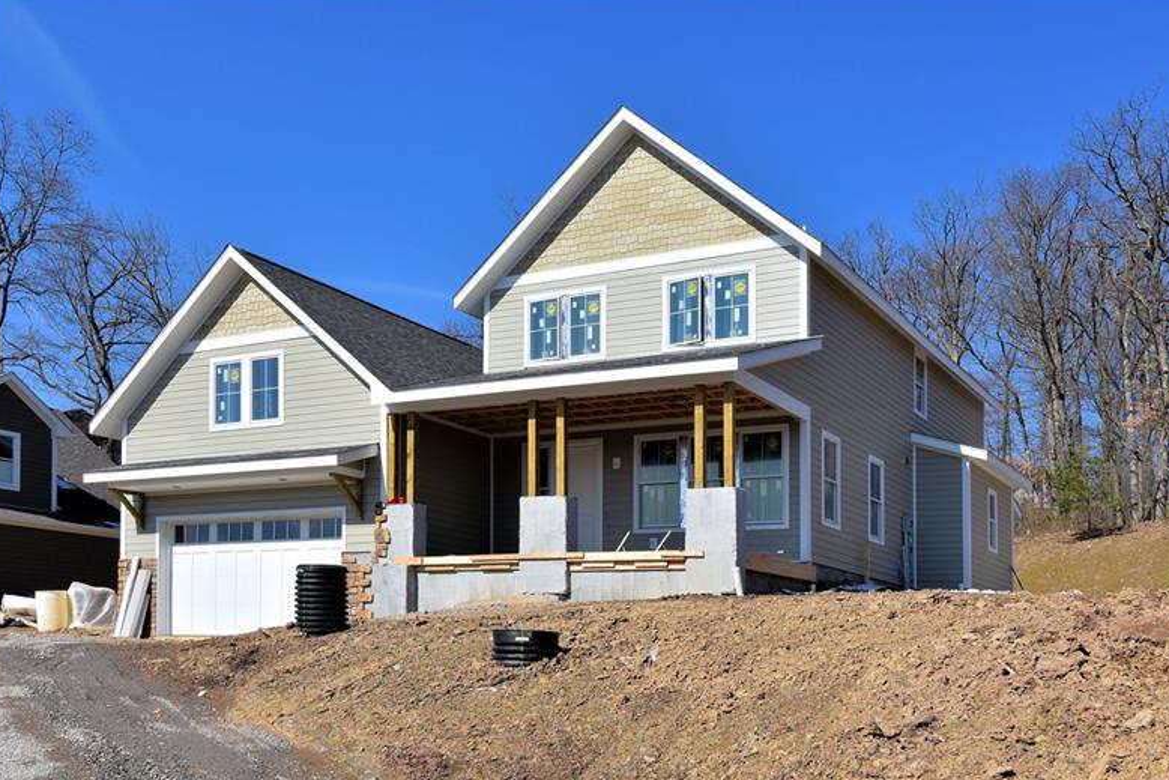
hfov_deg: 51.9
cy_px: 388
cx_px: 588
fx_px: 1202
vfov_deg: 36.0
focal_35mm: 37
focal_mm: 24
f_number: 11
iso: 200
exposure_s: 1/400
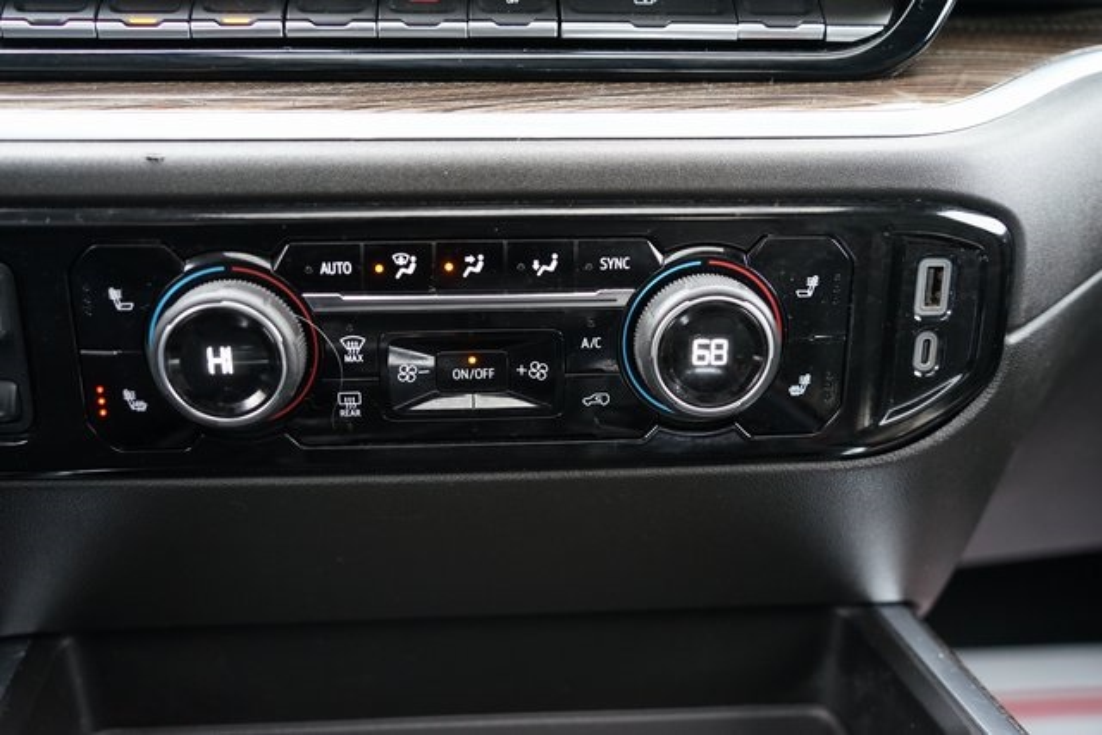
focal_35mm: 32
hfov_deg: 58.7
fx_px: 980
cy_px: 368
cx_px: 551
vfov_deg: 41.1
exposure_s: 1/60
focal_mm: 32
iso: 1600
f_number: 3.2
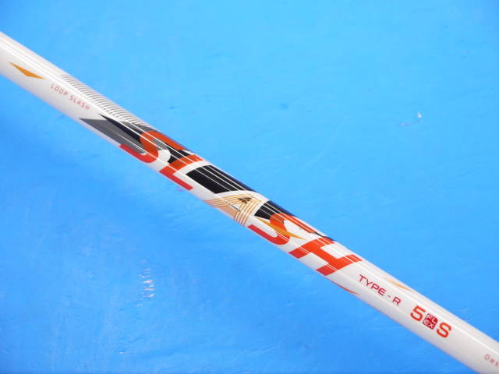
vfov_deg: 17.6
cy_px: 187
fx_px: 1211
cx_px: 250
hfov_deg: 23.3
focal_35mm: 84
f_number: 5.6
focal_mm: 42
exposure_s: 1/80
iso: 640
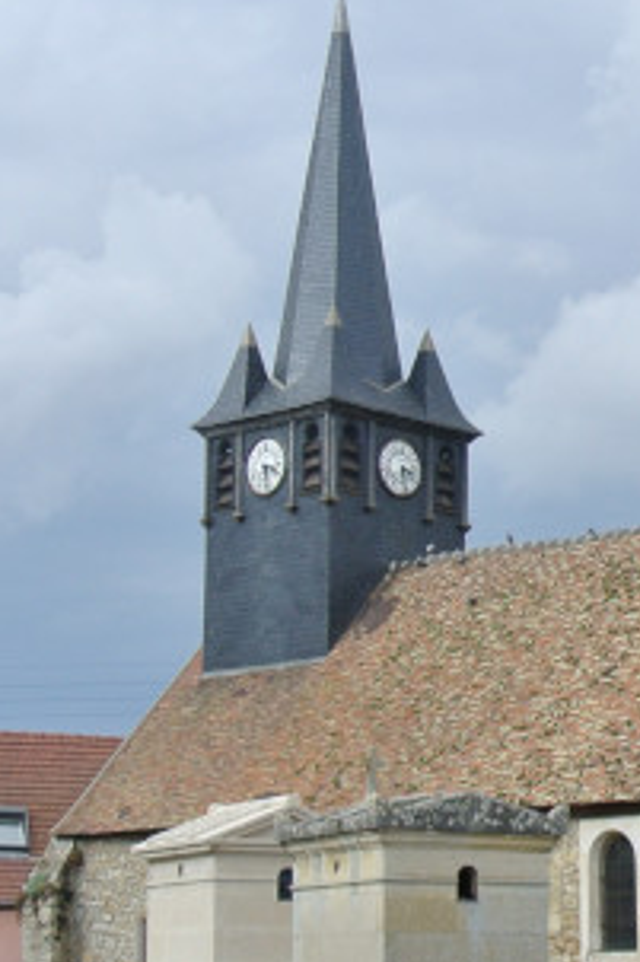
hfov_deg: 14.0
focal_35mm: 93
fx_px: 2483
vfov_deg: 21.6
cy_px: 815
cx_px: 898
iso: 100
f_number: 4.5
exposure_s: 1/500
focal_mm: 11
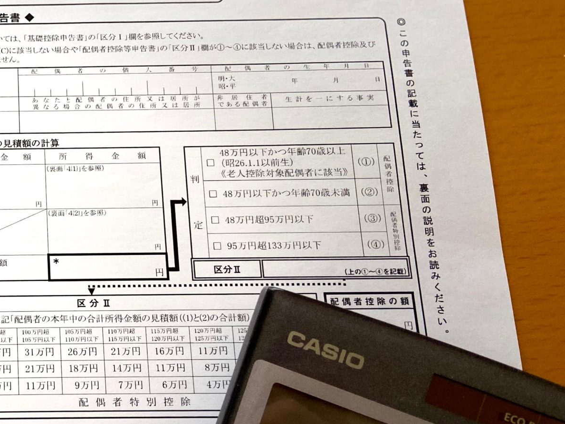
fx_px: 914
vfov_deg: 26.0
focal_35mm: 56
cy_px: 259
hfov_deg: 31.1
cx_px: -33
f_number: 1.8
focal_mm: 4.25
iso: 125
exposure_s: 1/100
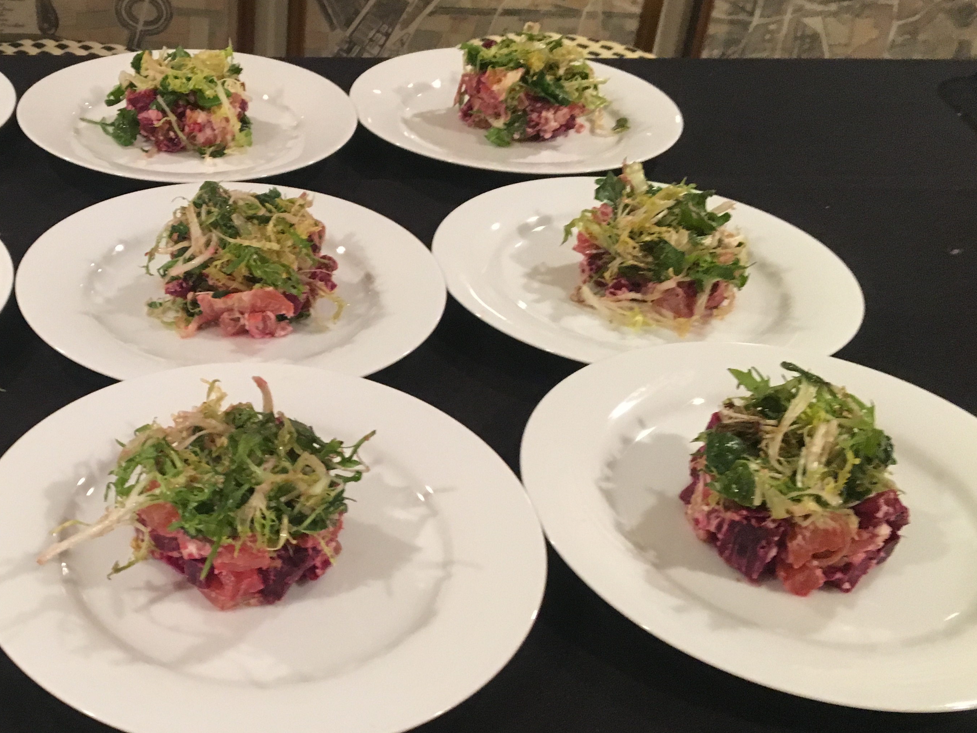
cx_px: 260
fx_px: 1214
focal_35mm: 43
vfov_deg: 33.5
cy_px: 452
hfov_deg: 42.7
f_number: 2.2
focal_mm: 4.15
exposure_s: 1/20
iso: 200
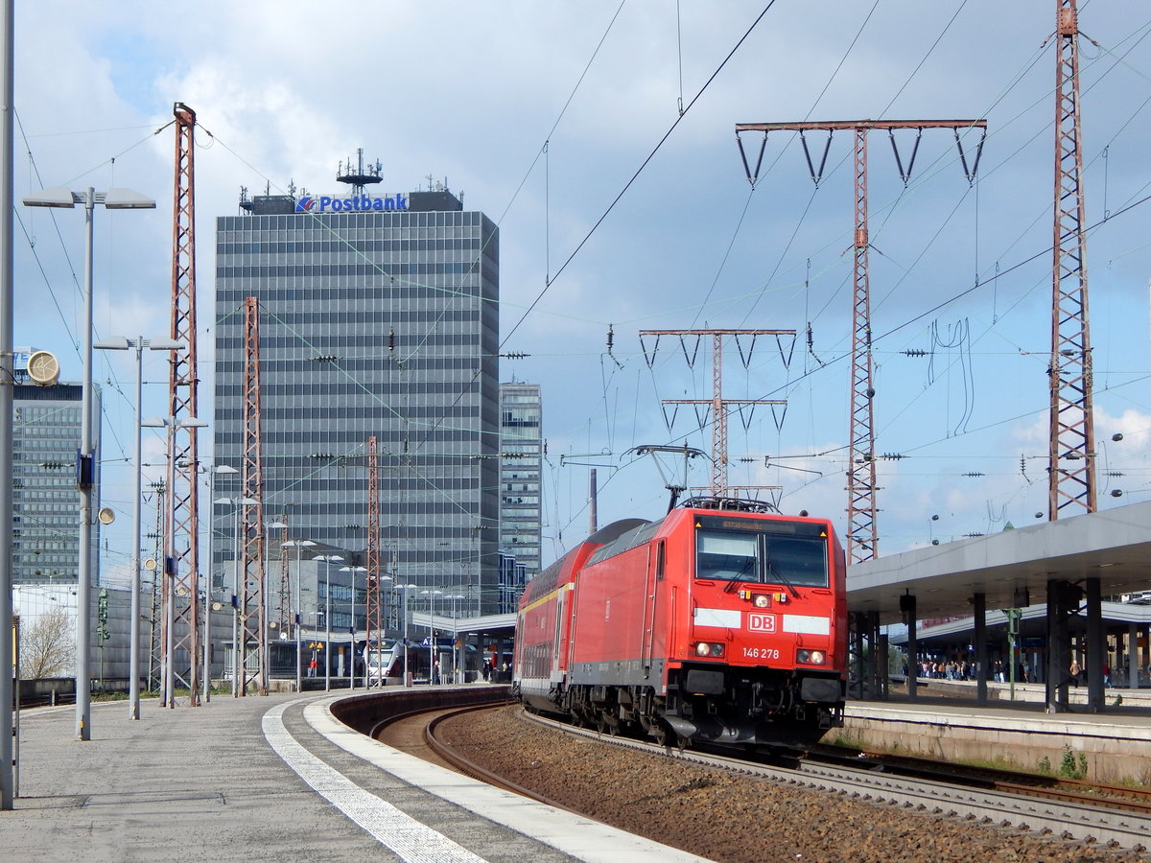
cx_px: 576
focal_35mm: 84
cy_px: 432
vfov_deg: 17.6
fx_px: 2793
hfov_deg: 23.3
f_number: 4.3
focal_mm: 15.3
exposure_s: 1/1000
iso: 125
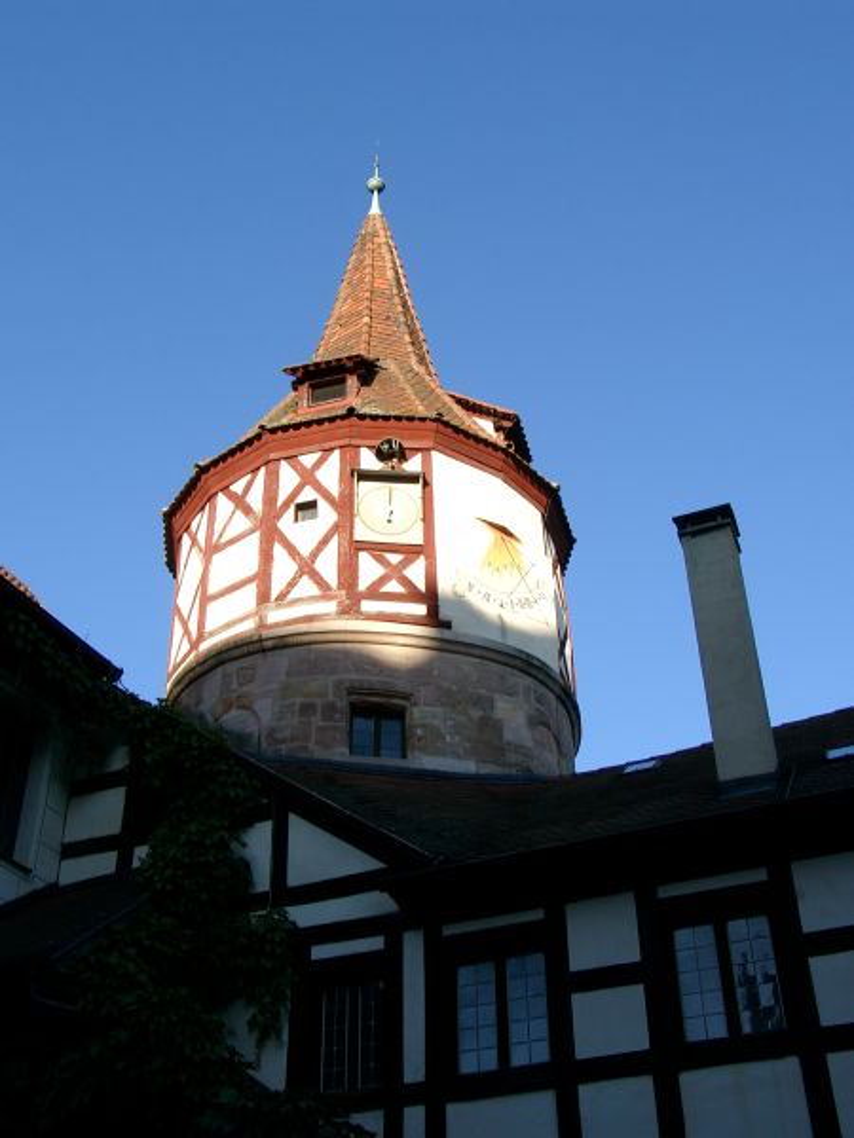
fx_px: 1382
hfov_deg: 34.3
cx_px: 427
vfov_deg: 44.8
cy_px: 569
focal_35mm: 42
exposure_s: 1/328
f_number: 4
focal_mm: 8.82
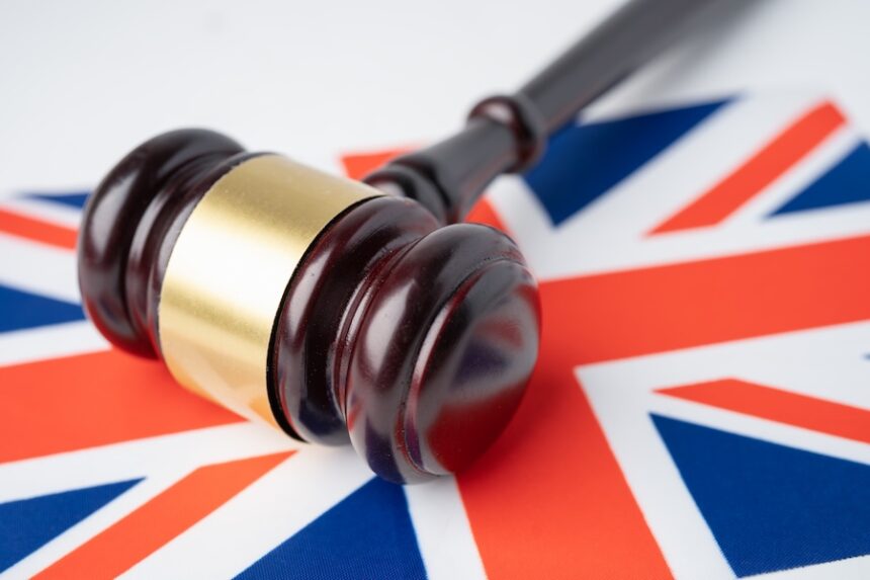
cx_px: 435
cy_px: 290
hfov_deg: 39.6
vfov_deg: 27.0
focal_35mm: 50
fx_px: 1208
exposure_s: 1/60
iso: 100
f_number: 5.6
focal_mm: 50
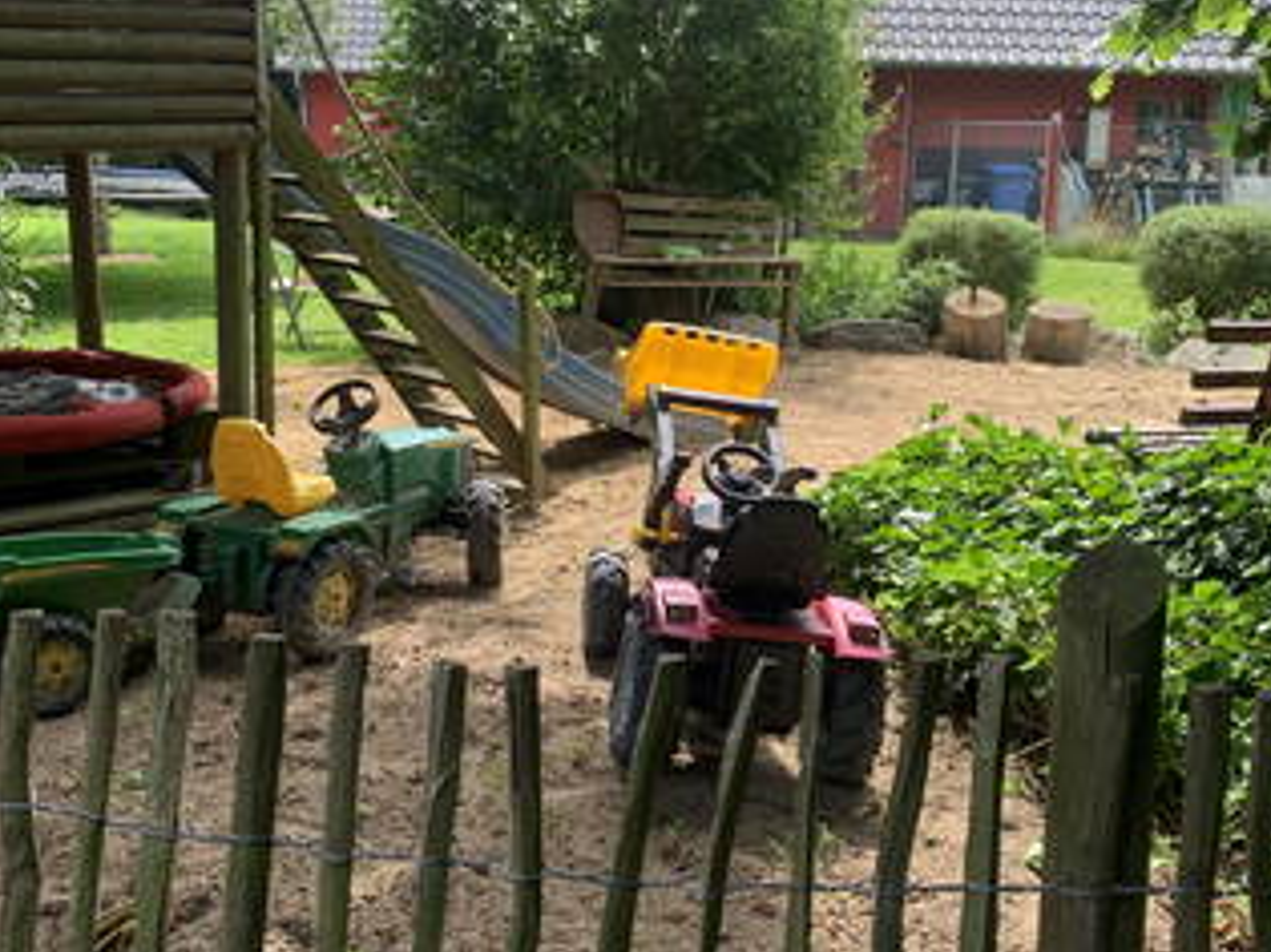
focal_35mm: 33
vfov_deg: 42.7
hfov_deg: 55.4
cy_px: 375
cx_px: 638
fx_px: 1211
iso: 25
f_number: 1.8
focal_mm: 4.25
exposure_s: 1/972
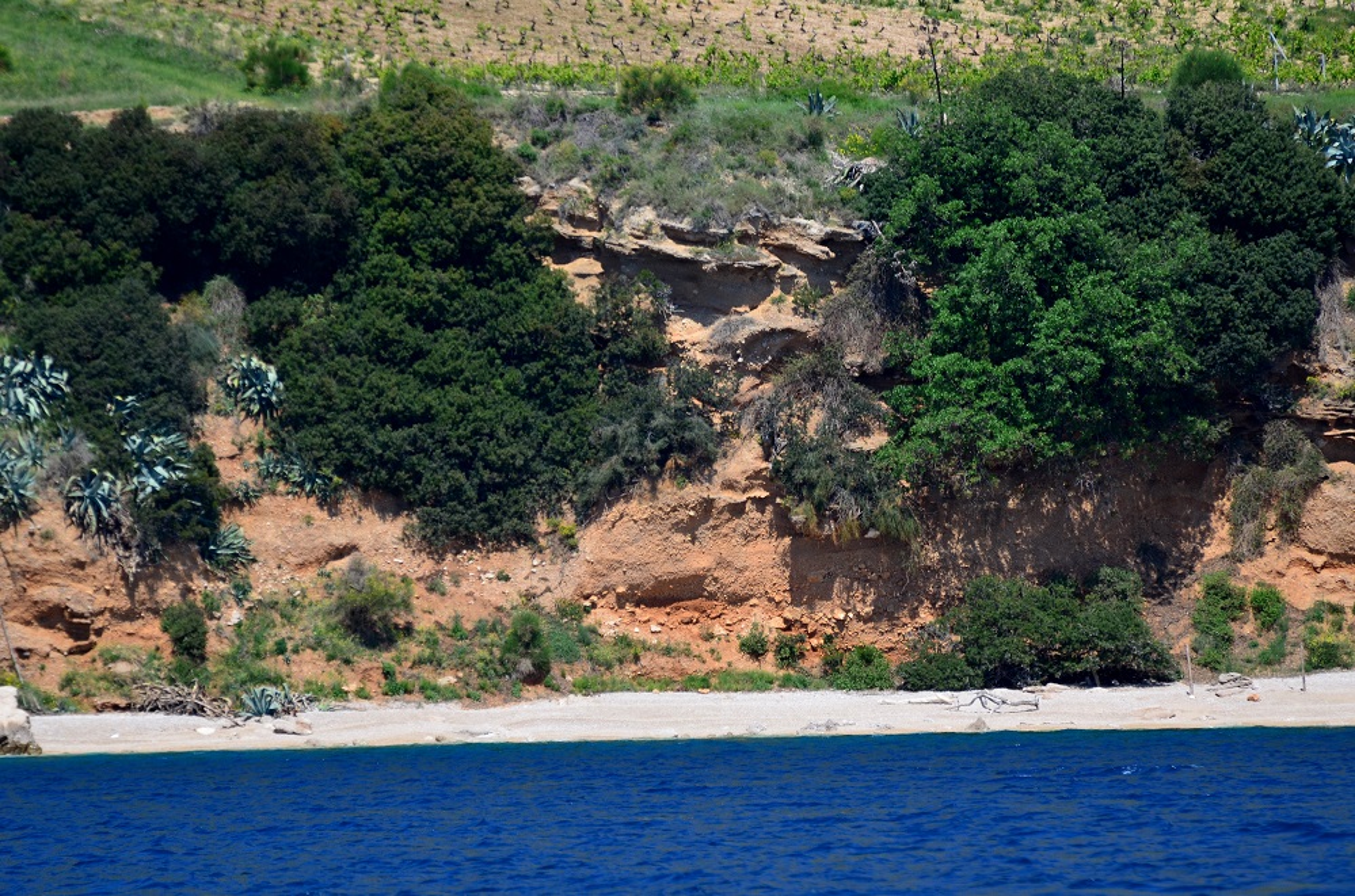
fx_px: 16897
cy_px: 448
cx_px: 678
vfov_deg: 3.0
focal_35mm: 450
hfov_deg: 4.6
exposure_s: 1/1600
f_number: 5.6
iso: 400
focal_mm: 300
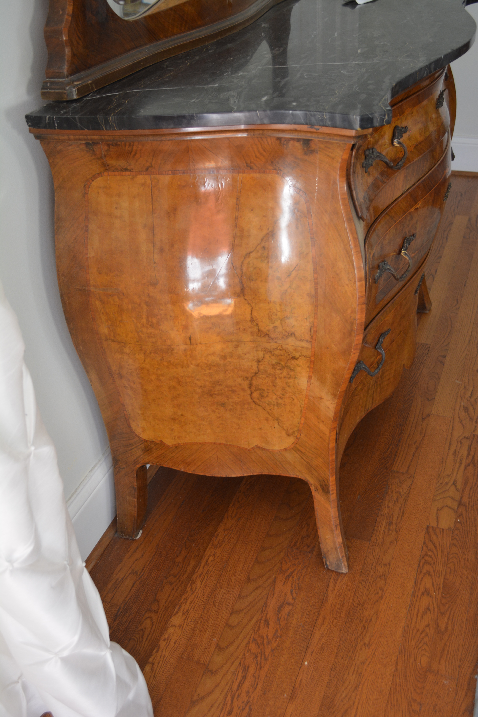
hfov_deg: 36.9
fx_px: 717
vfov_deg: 53.1
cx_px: 239
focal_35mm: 36
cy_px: 358
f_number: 4
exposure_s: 1/60
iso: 500
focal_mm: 24
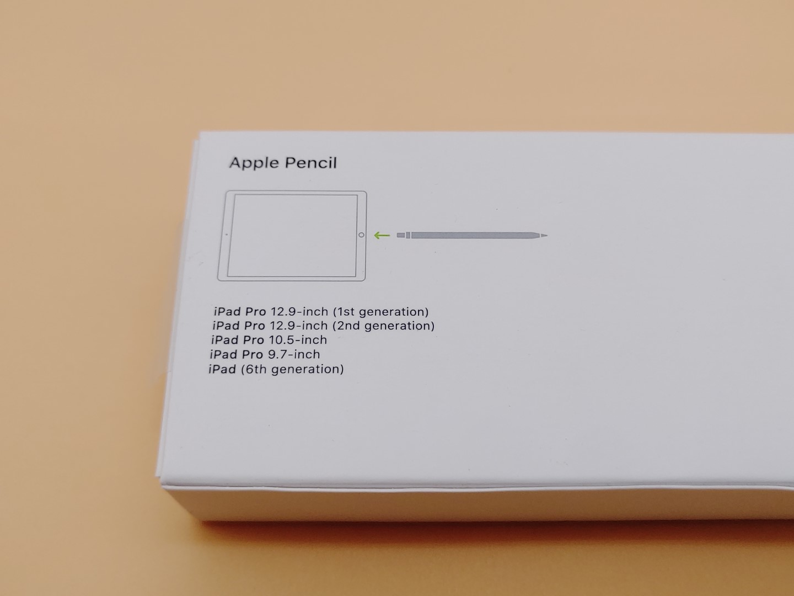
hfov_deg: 51.4
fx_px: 826
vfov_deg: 39.7
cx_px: 397
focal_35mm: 36
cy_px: 298
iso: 50
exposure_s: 1/225
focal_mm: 4.36
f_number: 1.8
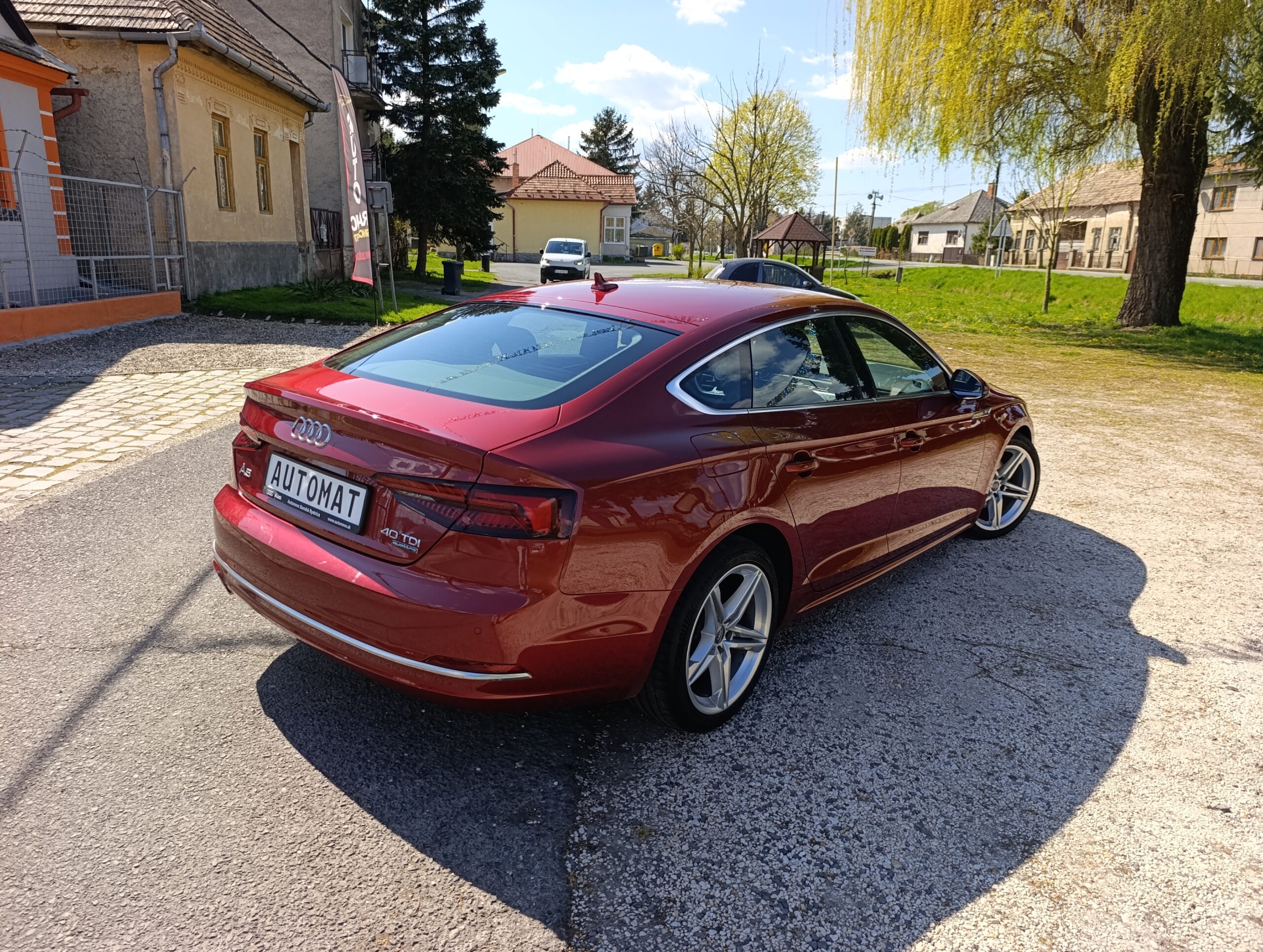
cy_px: 476
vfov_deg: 59.0
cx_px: 632
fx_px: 840
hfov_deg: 73.8
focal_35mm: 23
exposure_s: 1/459
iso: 50
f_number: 1.6
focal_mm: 6.14
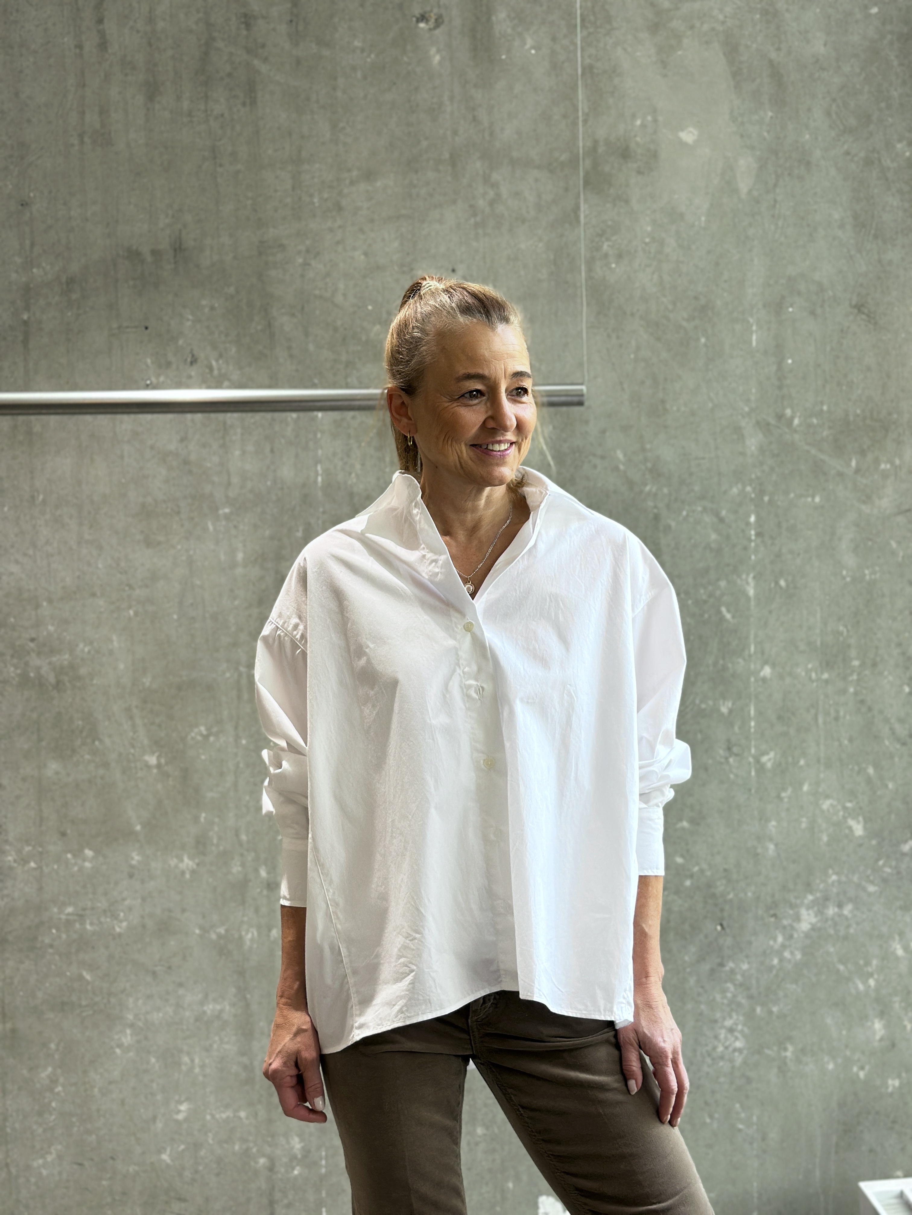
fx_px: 1686
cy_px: 608
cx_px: 456
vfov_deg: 39.7
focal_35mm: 48
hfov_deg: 30.3
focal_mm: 6.86
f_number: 1.78
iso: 64
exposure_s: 1/121
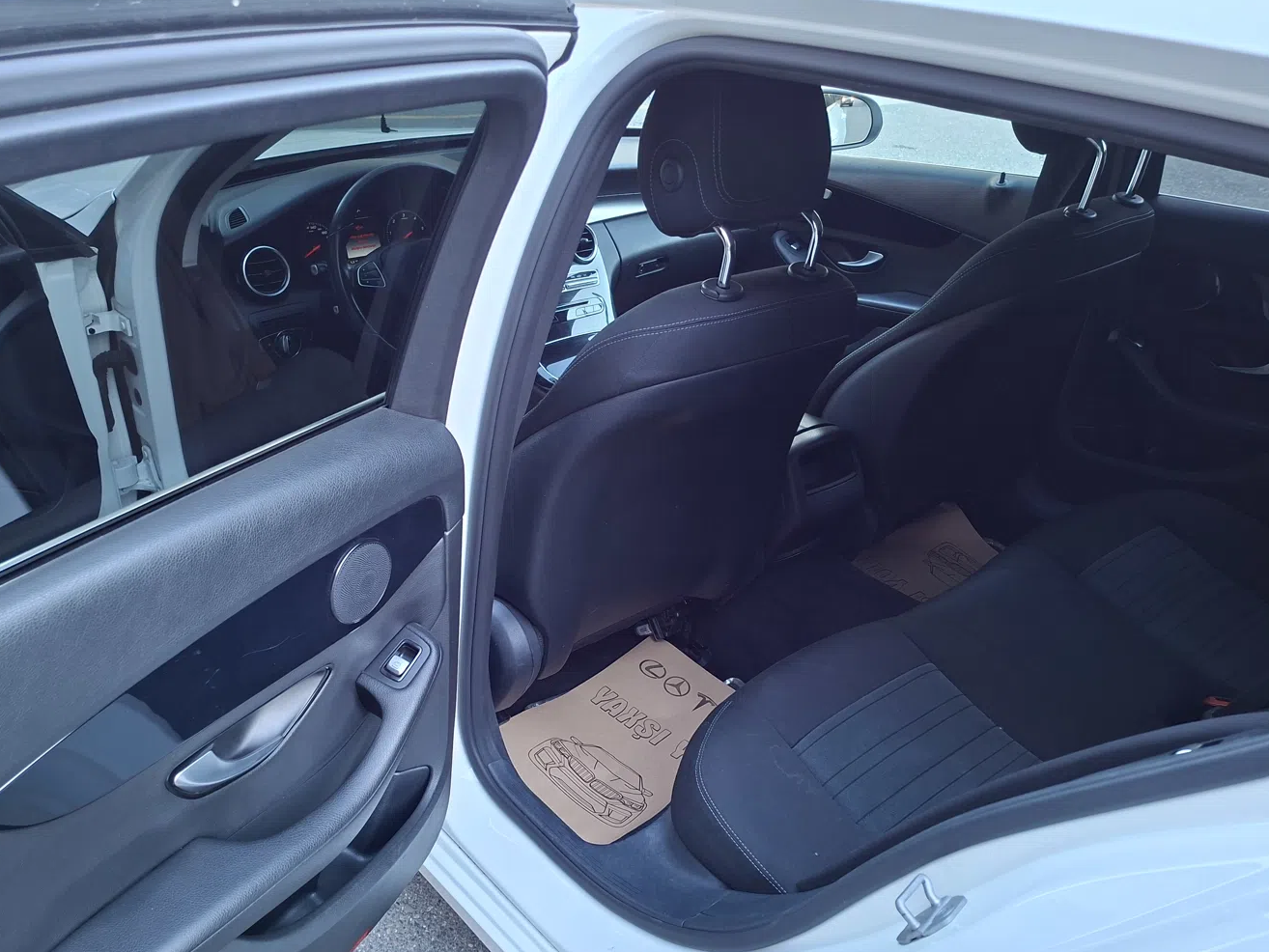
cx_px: 607
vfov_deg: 49.5
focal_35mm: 28
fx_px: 1027
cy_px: 571
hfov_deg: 63.4
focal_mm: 5.54
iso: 250
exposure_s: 1/50
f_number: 1.8
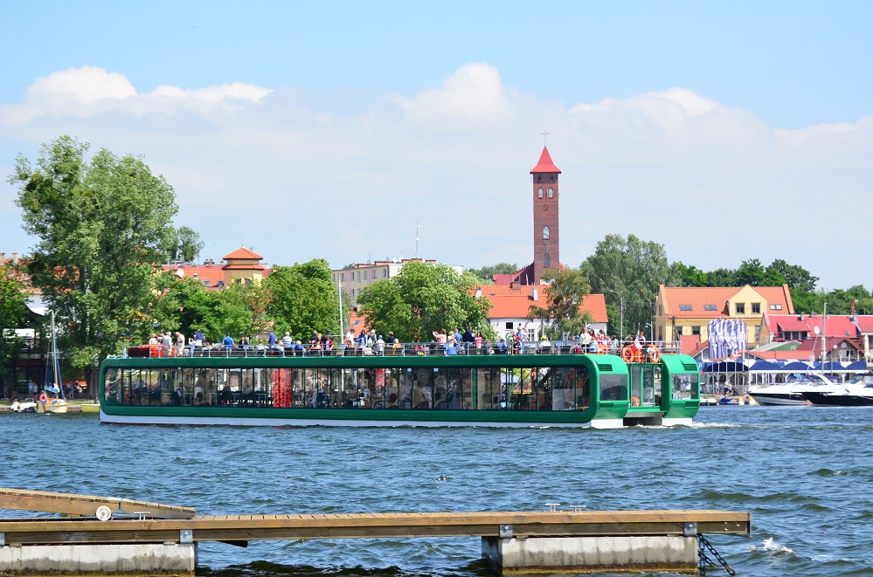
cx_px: 436
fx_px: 2903
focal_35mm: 120
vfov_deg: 11.4
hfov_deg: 17.1
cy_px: 288
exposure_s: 1/3200
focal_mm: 80
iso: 640
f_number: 5
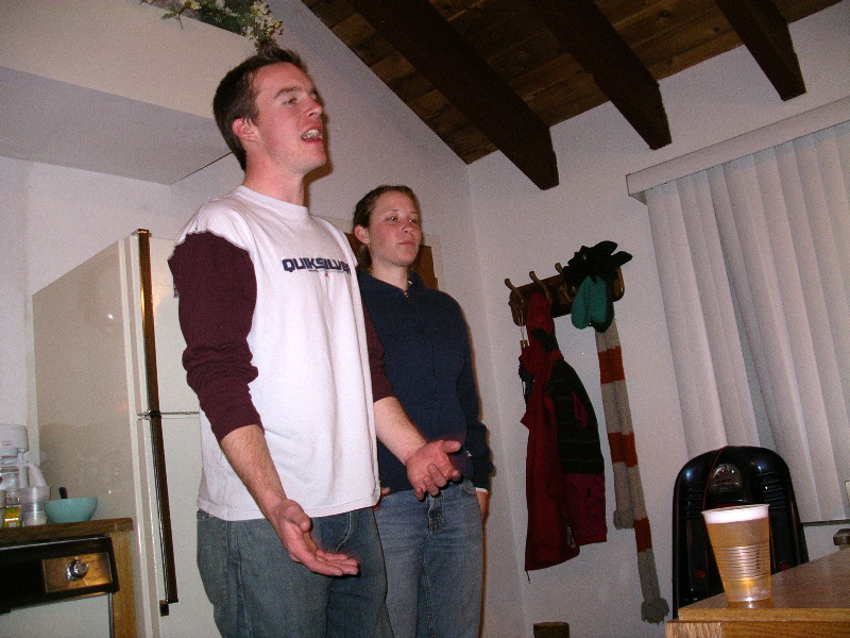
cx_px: 425
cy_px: 319
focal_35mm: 37
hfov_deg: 50.1
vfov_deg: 38.7
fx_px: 909
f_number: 2.8
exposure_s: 1/40
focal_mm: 7.8
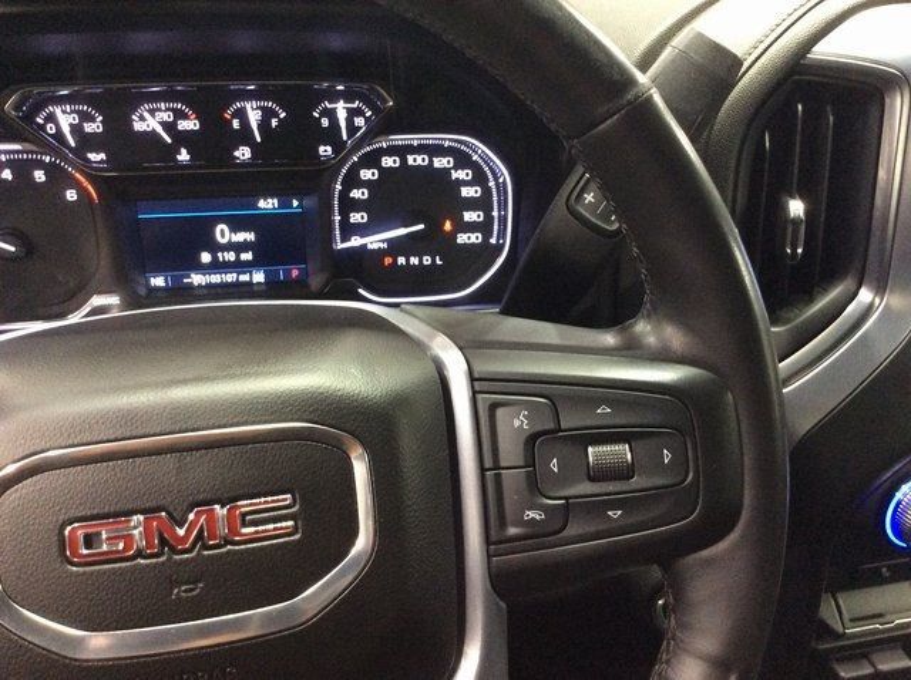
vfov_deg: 44.1
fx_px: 841
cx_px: 456
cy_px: 340
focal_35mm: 32
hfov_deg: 56.9
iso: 250
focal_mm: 3.3
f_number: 2.4
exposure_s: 1/17
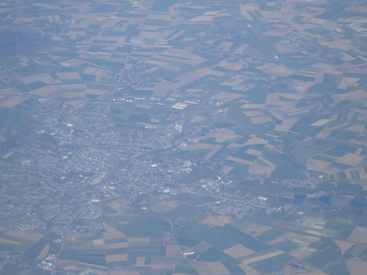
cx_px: 184
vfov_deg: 11.8
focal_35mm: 126
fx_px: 1336
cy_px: 138
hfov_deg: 15.6
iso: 50
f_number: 5.3
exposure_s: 1/384
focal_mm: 26.3
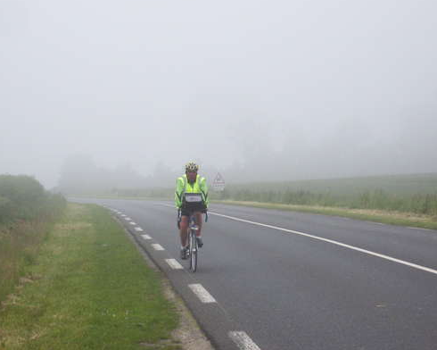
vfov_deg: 12.1
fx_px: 1655
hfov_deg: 15.0
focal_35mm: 128
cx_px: 221
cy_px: 180
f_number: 4.8
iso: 160
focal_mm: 17.4
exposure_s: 1/200
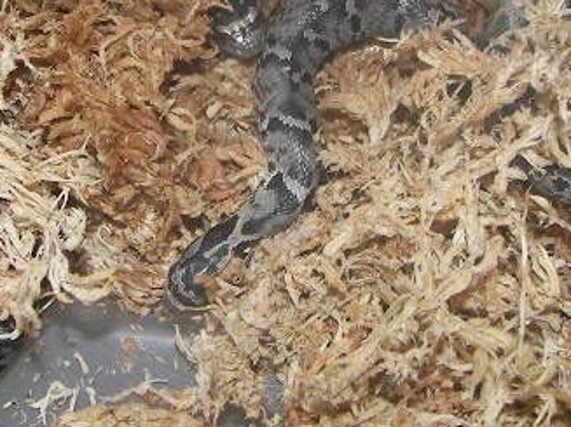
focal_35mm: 88
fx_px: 1451
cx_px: 241
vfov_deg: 16.6
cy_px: 59
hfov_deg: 22.2
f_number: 2.8
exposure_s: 1/30
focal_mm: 6
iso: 100
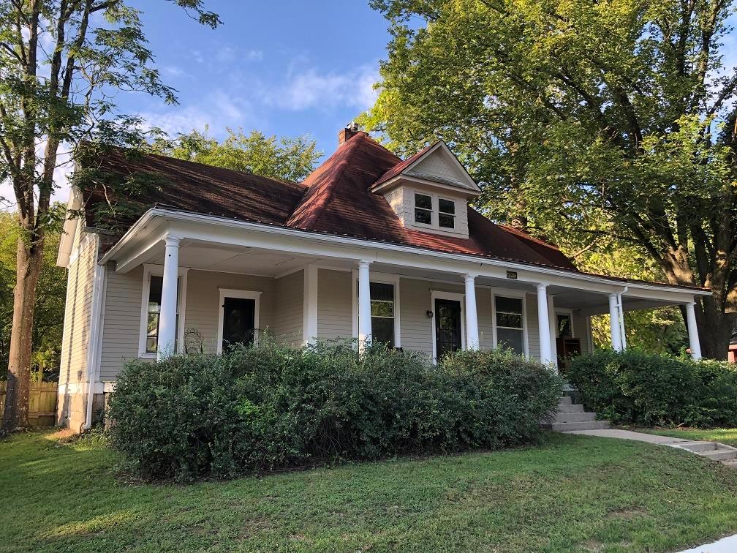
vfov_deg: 49.7
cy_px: 276
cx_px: 368
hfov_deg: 63.4
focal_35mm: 28
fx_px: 596
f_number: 1.8
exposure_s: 1/260
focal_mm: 3.99
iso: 20
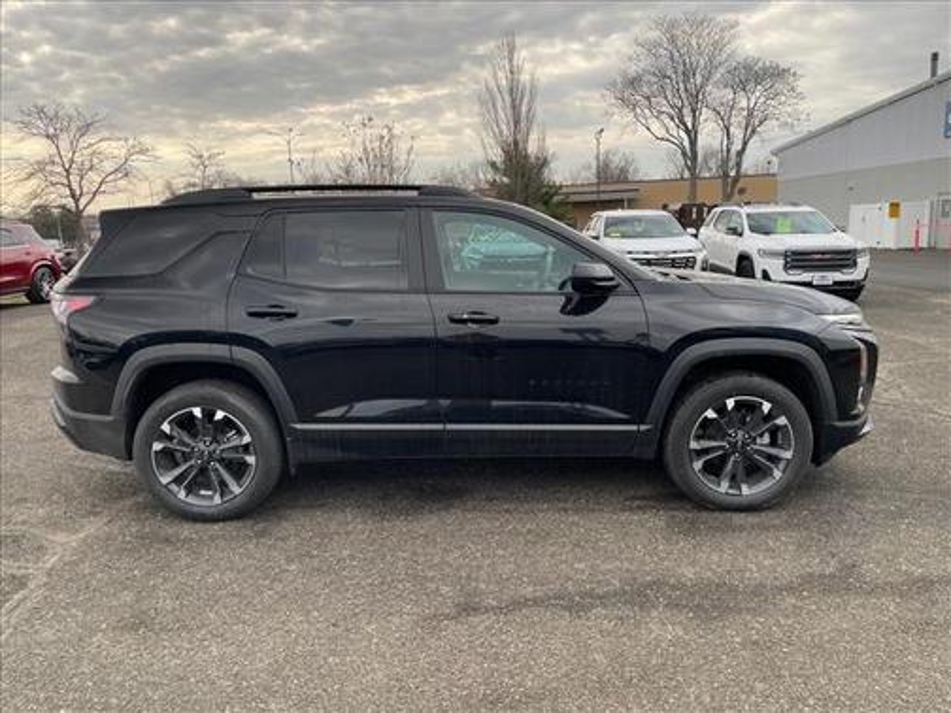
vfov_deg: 53.1
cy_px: 356
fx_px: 714
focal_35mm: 26
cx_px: 476
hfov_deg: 67.3
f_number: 1.6
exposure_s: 1/483
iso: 32
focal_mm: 4.2
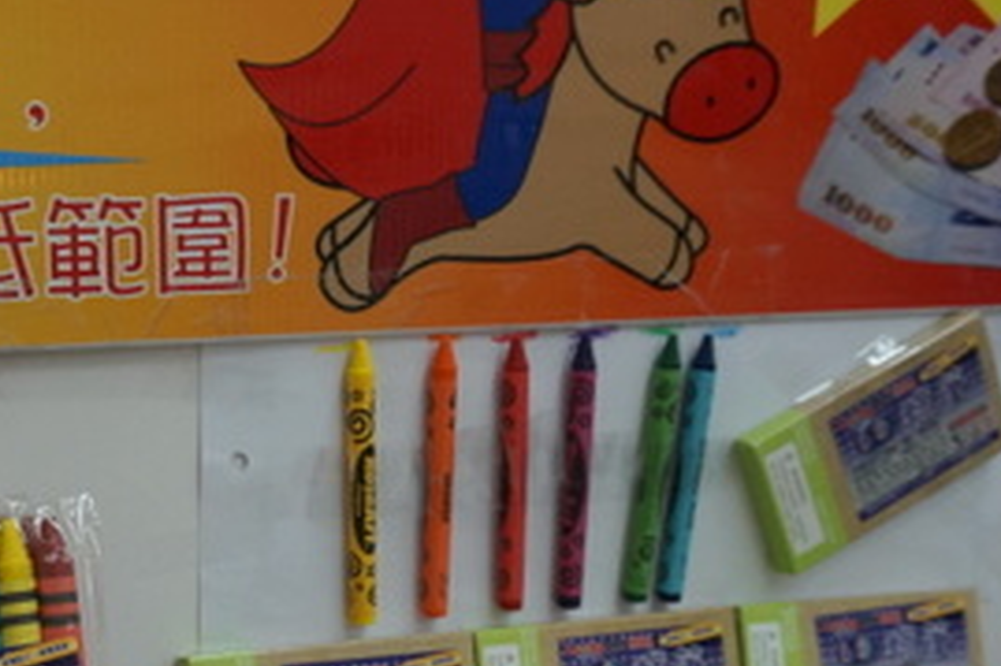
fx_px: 1584
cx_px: 134
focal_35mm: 57
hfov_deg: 33.5
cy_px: 530
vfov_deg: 23.4
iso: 500
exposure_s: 1/60
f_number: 4
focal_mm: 16
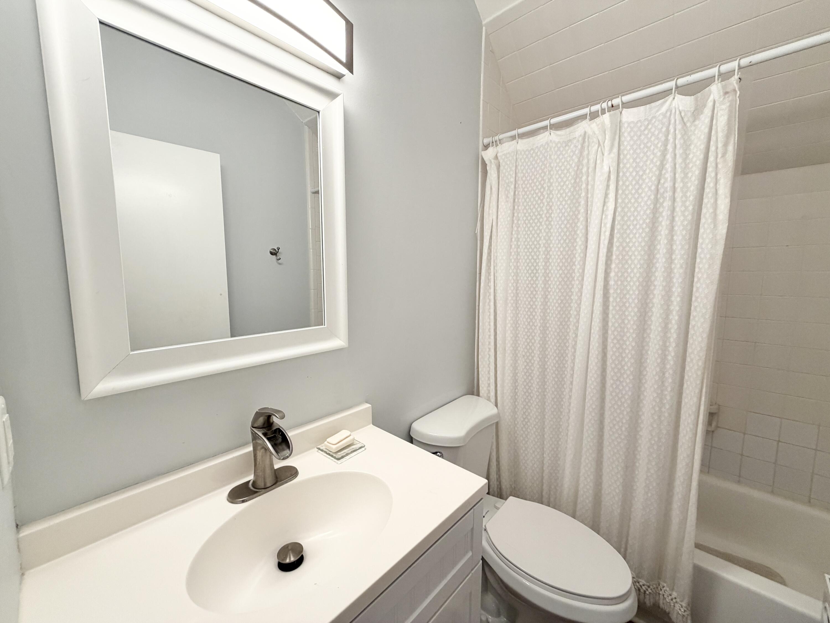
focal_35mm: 14
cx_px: 415
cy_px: 312
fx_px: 336
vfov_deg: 85.7
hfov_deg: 102.1
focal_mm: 2.22
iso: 200
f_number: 2.2
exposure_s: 1/120
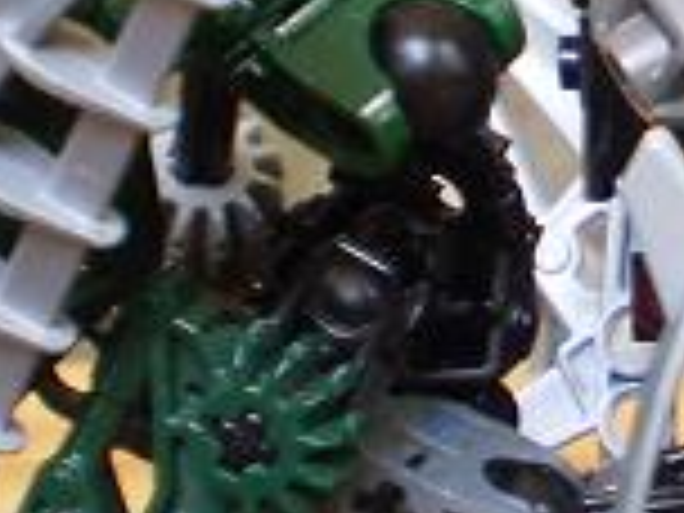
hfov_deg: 12.2
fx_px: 3063
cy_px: 256
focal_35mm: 155
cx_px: 1010
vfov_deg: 9.6
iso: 125
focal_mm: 6.3
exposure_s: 1/25
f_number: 3.1
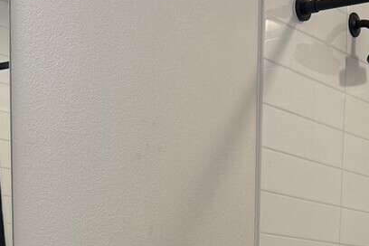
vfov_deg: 14.0
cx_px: 257
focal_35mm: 88
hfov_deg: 23.0
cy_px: 421
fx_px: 902
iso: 160
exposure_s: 1/120
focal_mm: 6.76
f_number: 1.78
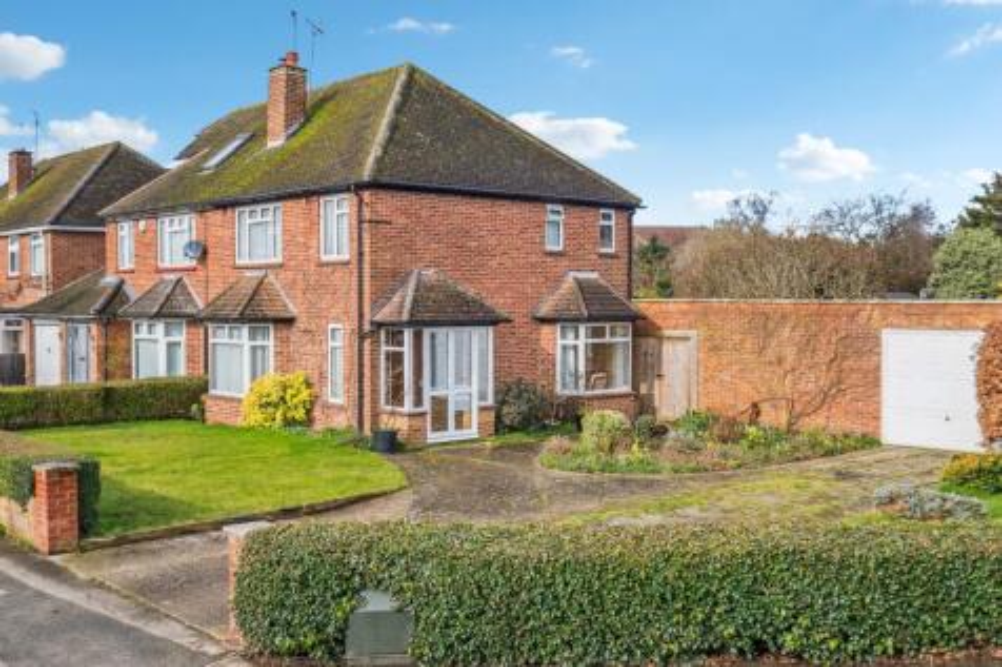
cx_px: 501
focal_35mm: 35
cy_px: 334
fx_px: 974
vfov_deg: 37.8
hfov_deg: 54.5
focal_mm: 35
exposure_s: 1/320
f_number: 6.3
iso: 320
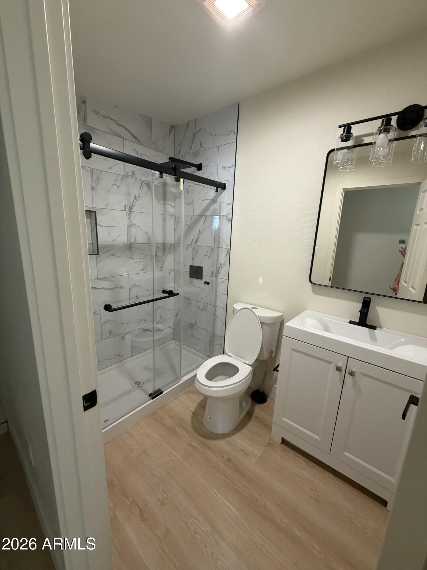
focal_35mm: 14
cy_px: 285
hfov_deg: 85.7
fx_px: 230
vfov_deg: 102.1
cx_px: 214
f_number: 2.2
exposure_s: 1/88
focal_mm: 2.22
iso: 320
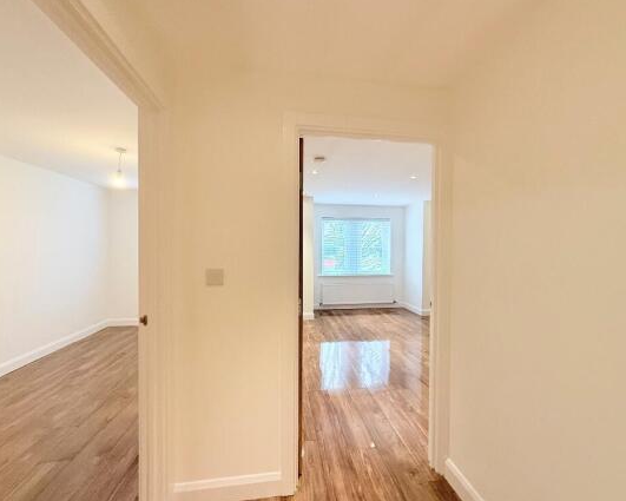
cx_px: 319
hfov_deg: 96.8
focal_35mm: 15
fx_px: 278
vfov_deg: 84.1
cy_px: 250
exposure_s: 1/100
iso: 400
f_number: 2.2
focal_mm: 2.22
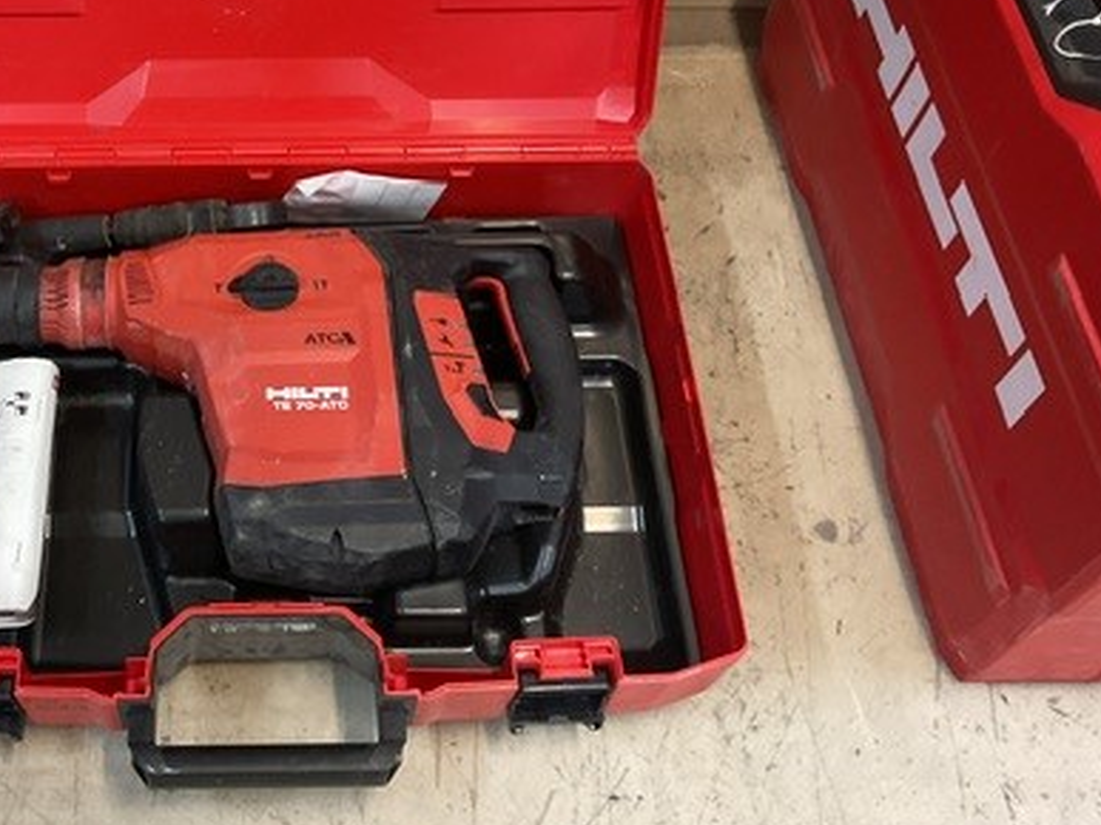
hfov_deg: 38.7
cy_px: 182
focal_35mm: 48
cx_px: 282
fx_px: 1526
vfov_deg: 29.6
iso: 200
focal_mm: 3
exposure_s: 1/33
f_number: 1.8
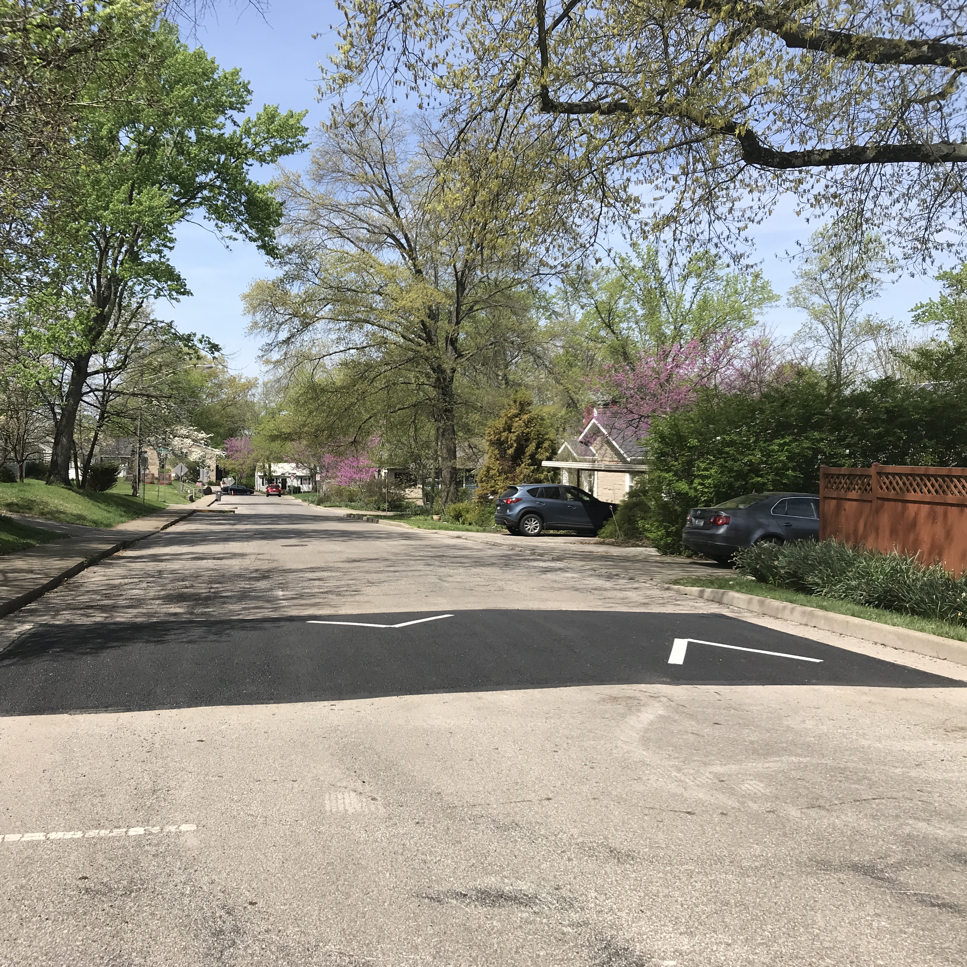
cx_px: 364
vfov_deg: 48.5
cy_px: 480
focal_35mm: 34
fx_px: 1075
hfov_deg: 48.0
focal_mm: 3.99
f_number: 1.8
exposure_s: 1/1916
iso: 20
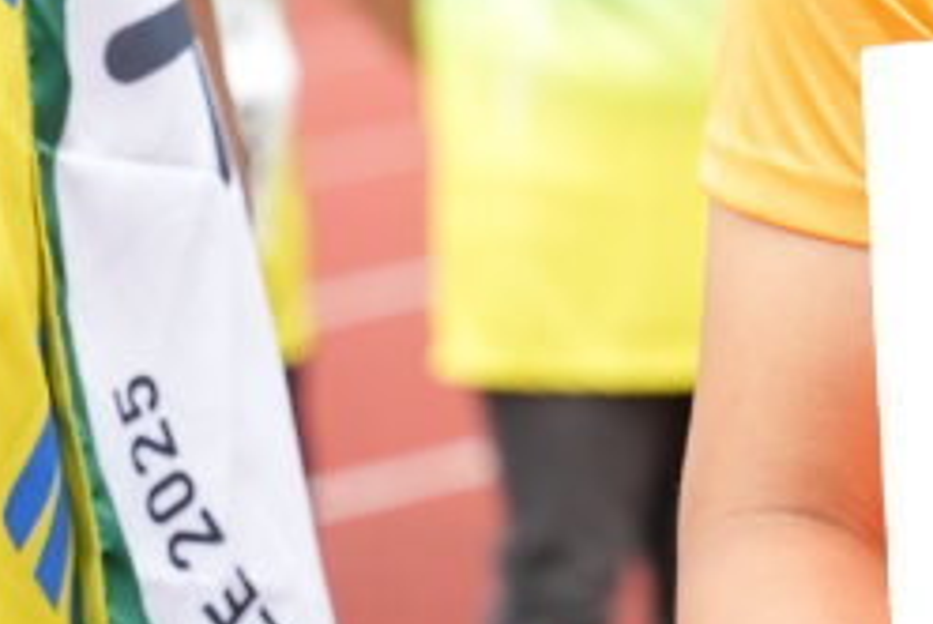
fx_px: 7473
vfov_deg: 4.8
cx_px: 1685
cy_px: -179
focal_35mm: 288
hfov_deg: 7.0
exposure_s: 1/800
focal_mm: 70
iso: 400
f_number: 2.8
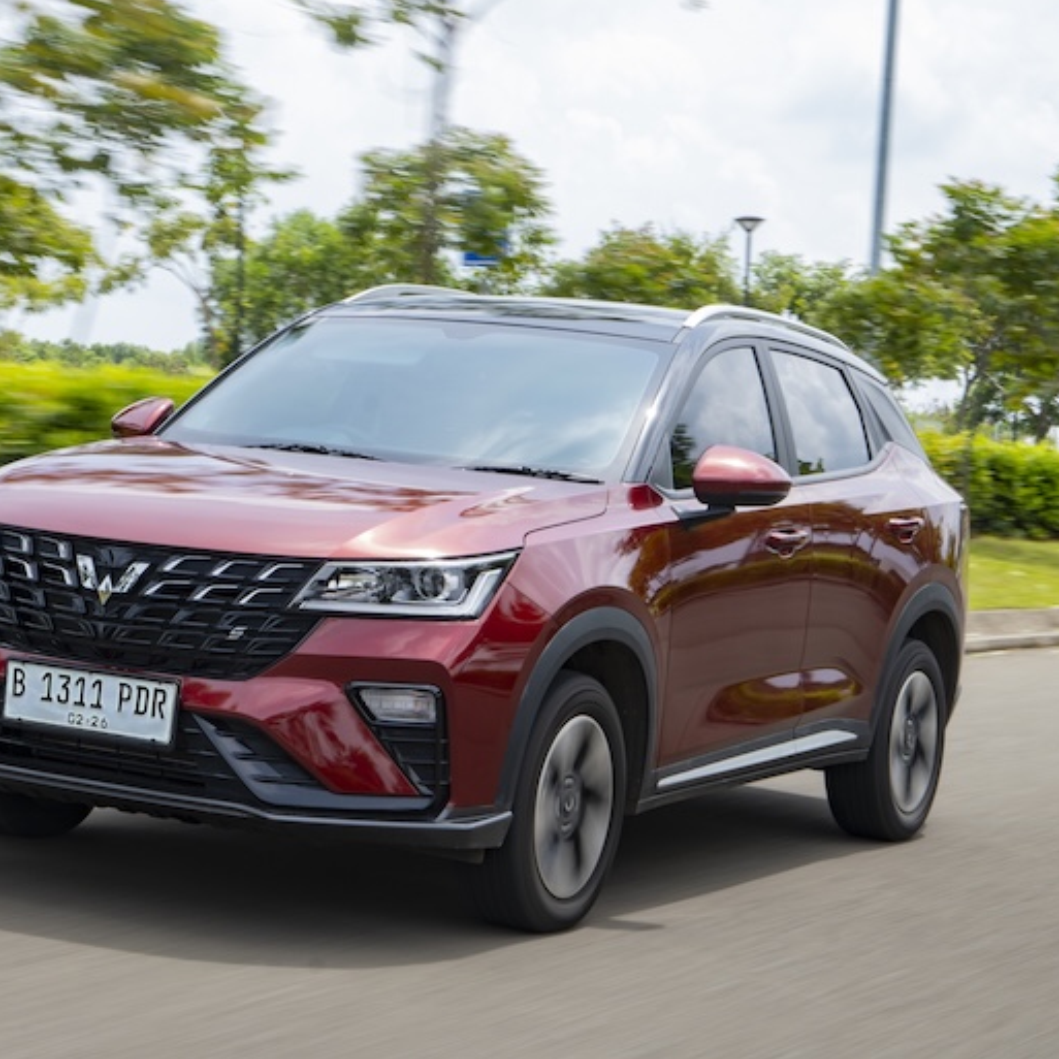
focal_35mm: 76
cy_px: 528
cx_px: 388
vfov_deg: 22.9
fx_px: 2618
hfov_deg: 22.8
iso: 200
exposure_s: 1/50
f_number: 16
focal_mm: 39
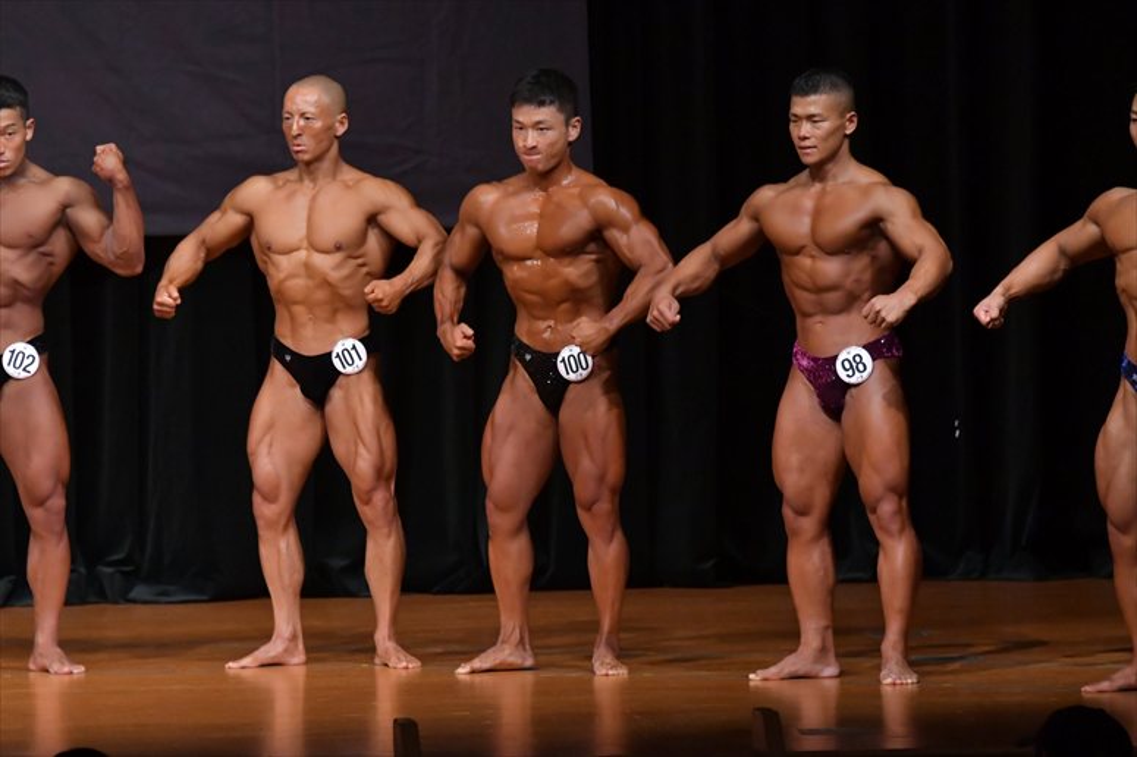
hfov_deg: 7.6
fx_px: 8523
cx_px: 568
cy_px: 378
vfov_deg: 5.1
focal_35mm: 270
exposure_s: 1/400
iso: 5000
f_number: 5.6
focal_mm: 180
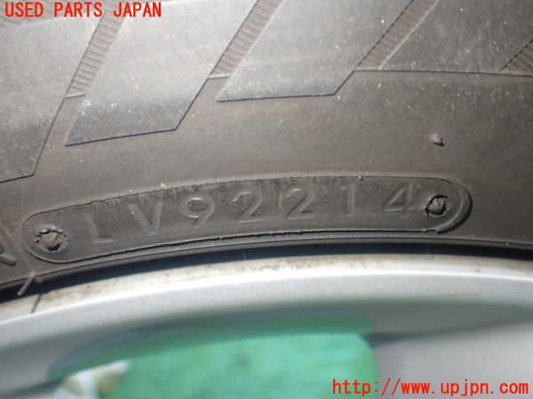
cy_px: 200
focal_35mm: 36
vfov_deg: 39.7
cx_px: 266
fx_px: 554
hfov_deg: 51.4
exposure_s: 1/40
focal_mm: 6.37
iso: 640
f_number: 2.5
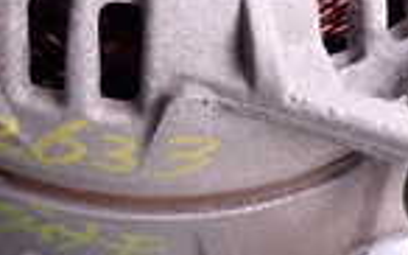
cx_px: 165
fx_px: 1456
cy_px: -123
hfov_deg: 15.9
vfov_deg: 9.7
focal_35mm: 131
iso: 200
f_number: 2.3
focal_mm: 5.4
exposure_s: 1/125
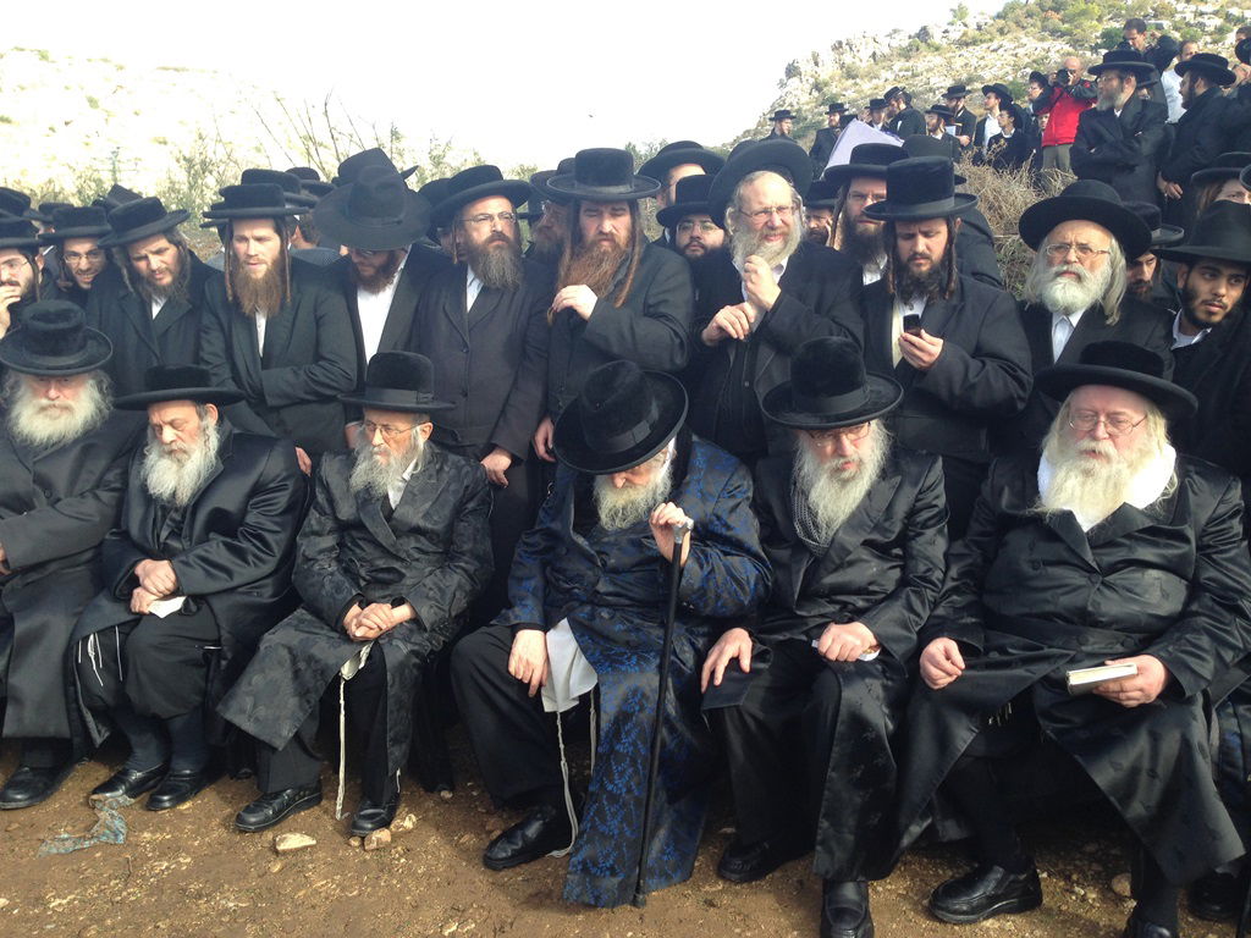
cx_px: 626
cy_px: 469
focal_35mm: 33
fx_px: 1193
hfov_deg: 55.4
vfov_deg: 42.9
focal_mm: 4.12
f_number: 2.4
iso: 50
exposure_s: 1/335
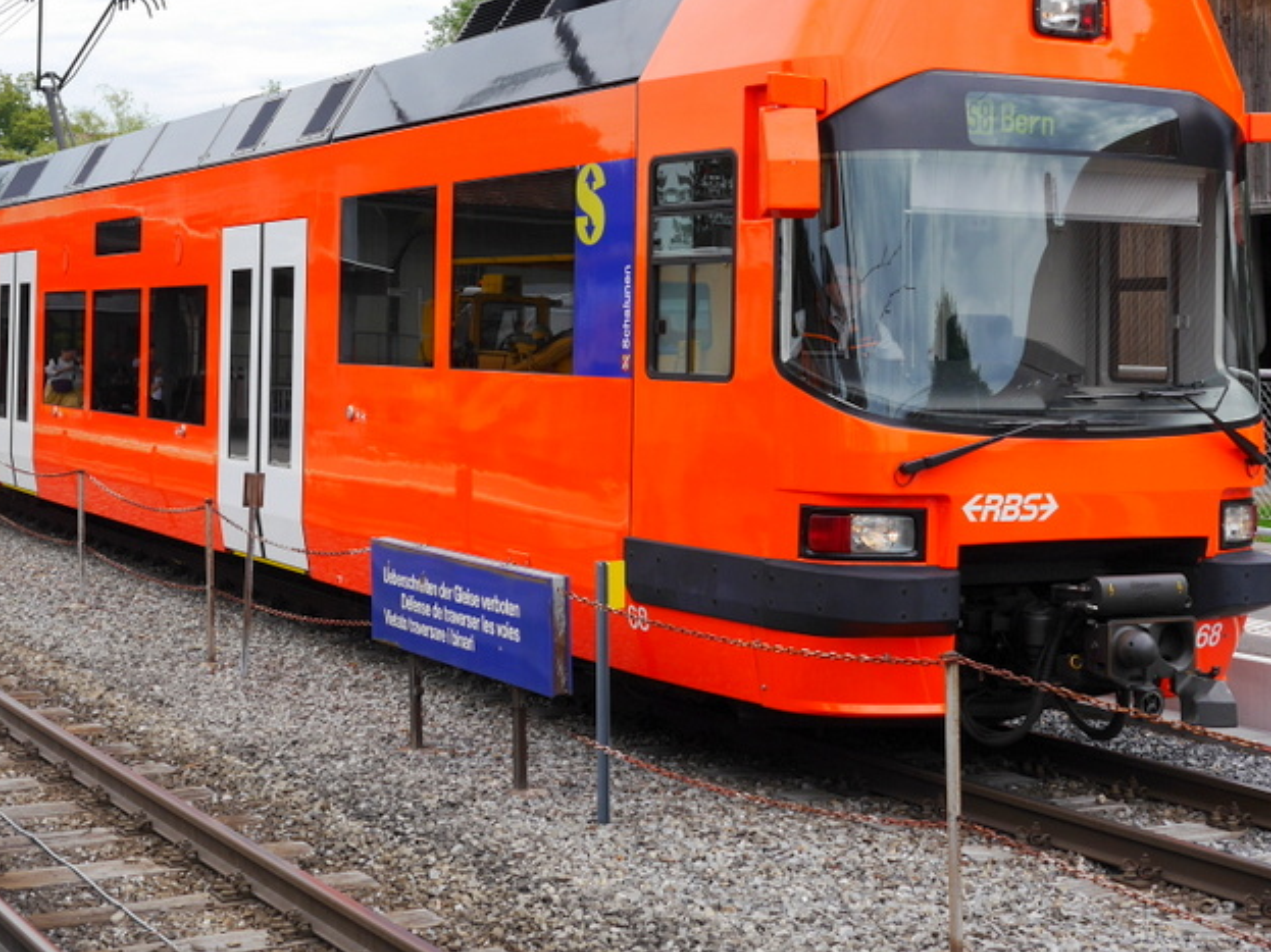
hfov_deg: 31.7
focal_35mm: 61
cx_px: 561
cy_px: 302
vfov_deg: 23.9
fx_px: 2239
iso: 160
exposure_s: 1/250
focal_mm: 19
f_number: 7.1
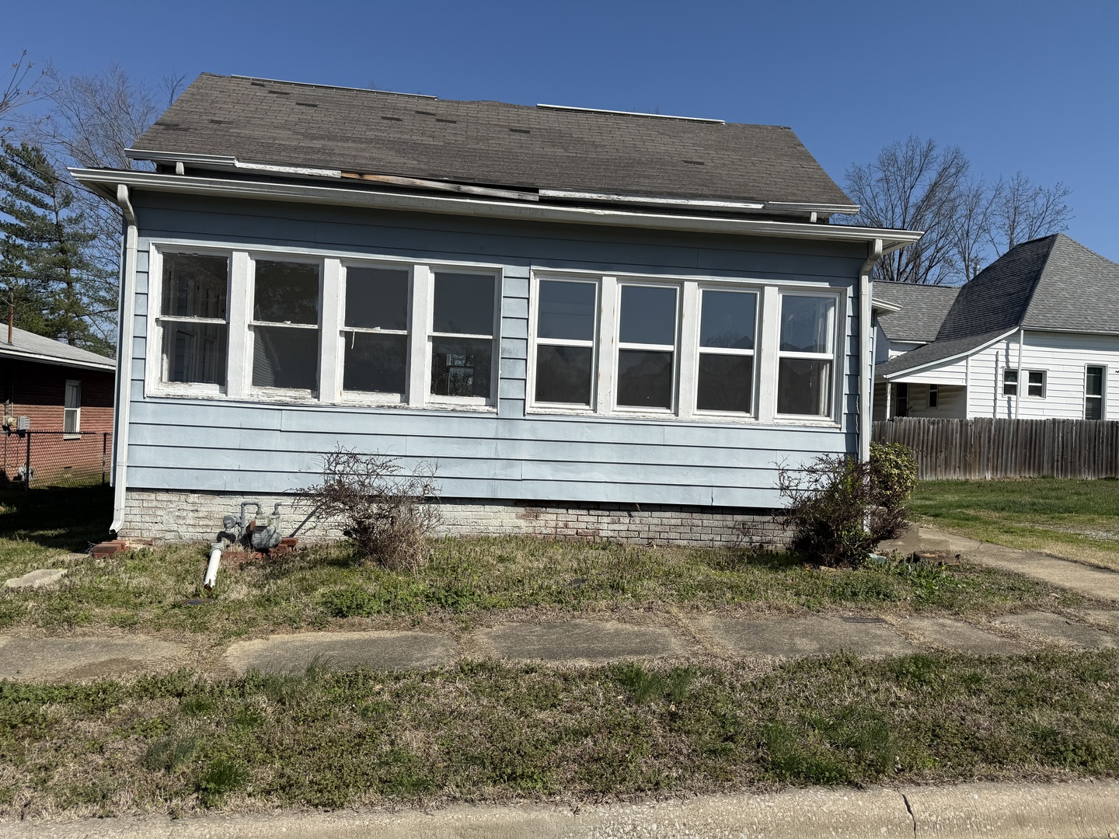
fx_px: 776
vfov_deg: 56.8
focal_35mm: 24
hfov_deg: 71.6
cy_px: 420
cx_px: 560
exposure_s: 1/8130
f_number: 1.78
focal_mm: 6.76
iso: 80
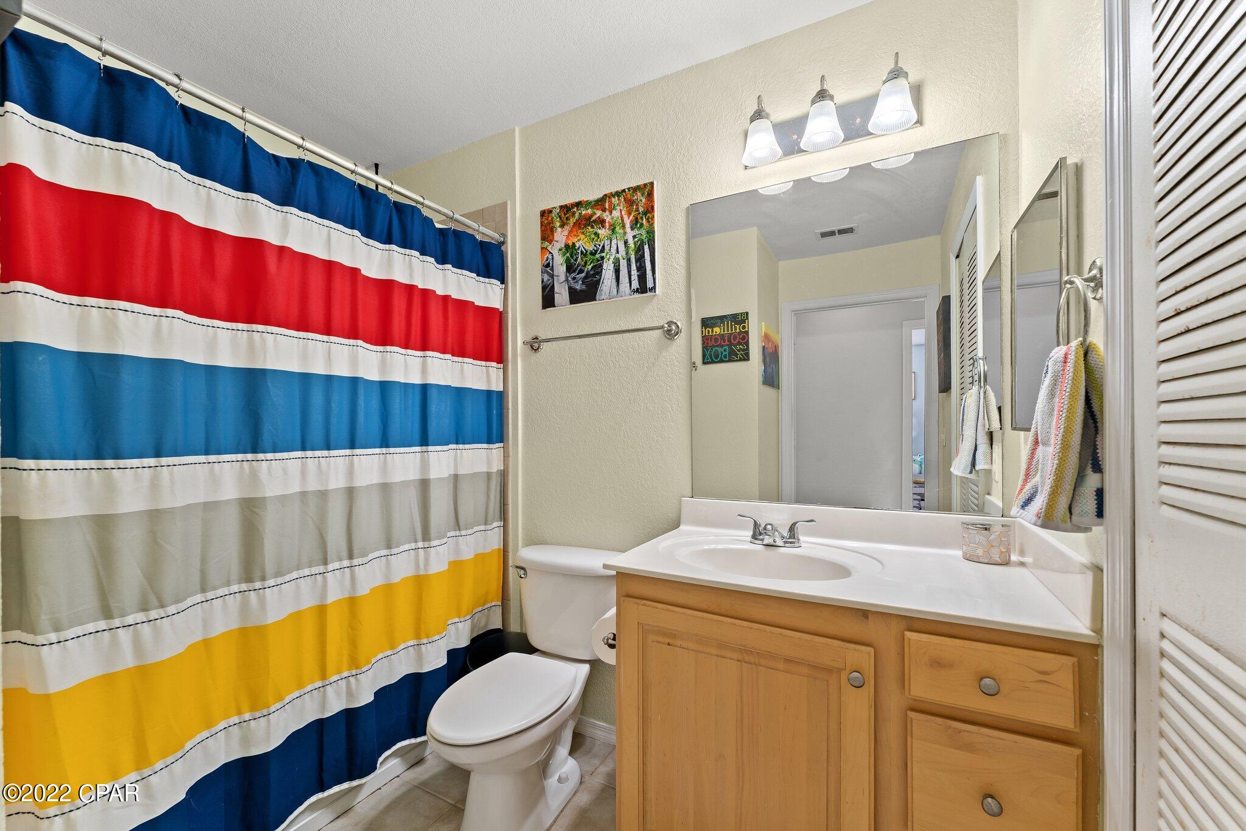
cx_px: 623
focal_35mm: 14
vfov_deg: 81.2
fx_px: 484
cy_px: 416
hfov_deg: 104.3
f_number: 8
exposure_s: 1/2
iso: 400
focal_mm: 14
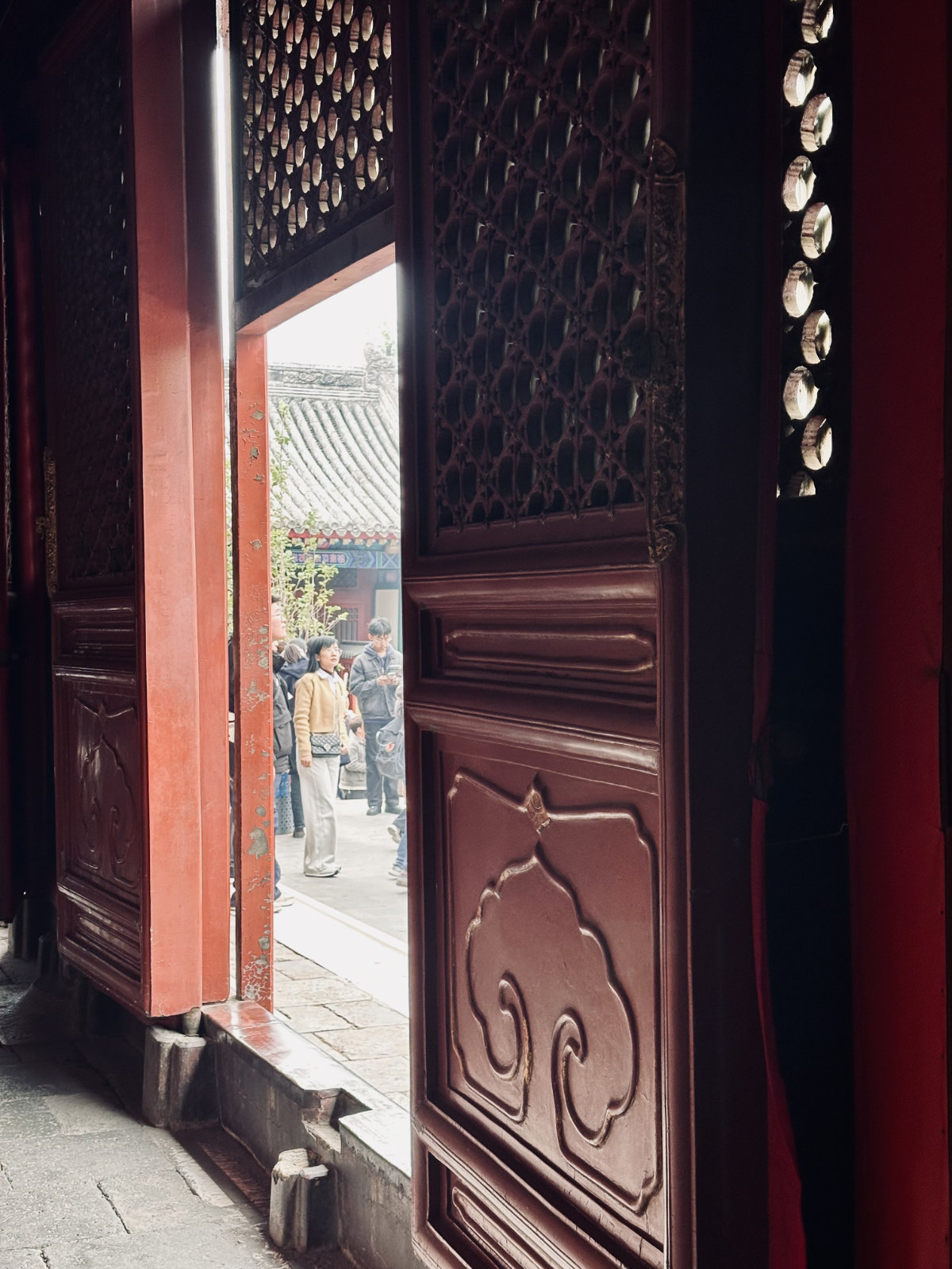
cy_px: 634
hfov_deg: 30.3
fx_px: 1760
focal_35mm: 48
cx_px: 476
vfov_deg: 39.7
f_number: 1.8
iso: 100
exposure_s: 1/60
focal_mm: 6.9
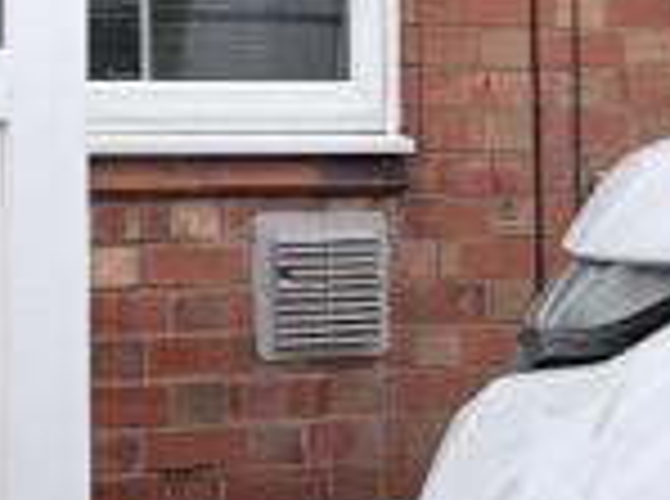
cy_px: -106
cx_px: -115
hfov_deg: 18.4
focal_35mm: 102
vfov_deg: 14.0
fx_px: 1969
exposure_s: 1/414
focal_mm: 5.96
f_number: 1.6
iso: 50
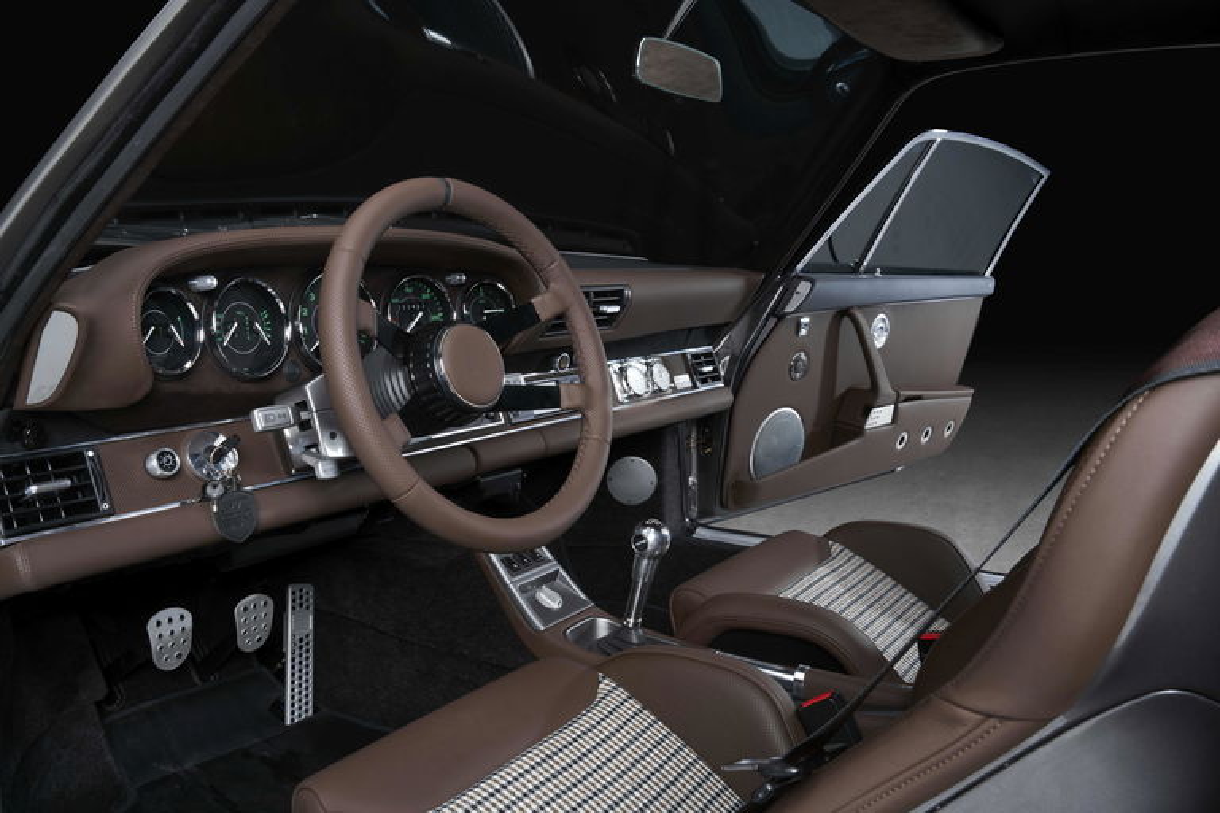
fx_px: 1017
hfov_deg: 61.9
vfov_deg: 43.6
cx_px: 610
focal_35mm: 30
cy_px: 406
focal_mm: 30
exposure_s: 1/10
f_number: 14
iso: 200
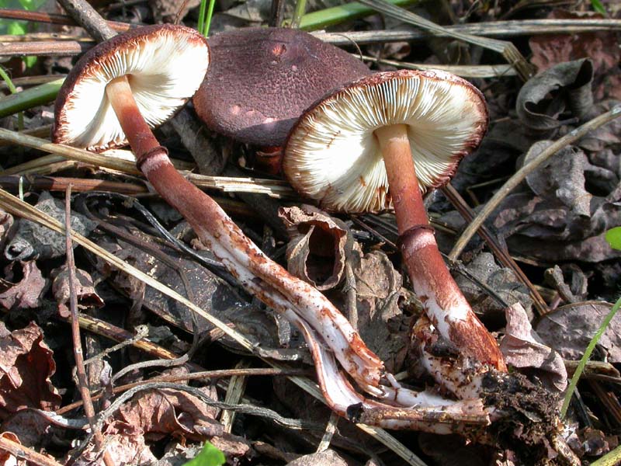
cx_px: 310
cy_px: 233
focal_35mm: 114
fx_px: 2045
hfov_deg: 17.3
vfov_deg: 13.0
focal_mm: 23.7
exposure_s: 1/15
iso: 200
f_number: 9.7
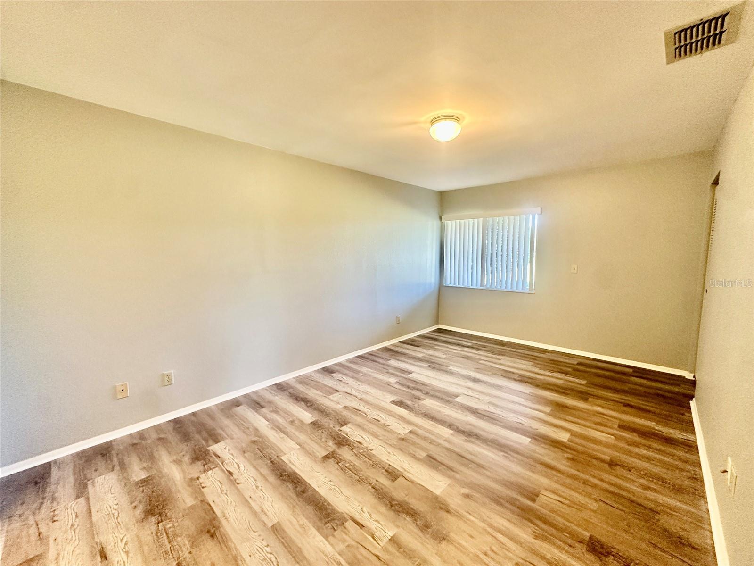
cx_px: 377
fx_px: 305
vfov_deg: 85.7
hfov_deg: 102.1
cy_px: 283
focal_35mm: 14
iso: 250
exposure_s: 1/60
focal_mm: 2.22
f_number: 2.2
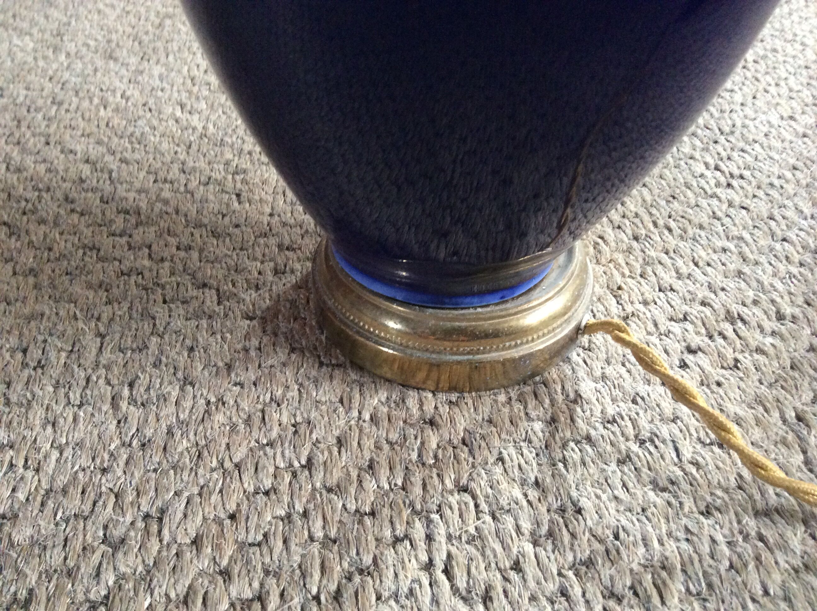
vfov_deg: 44.1
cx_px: 408
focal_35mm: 32
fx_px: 754
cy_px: 306
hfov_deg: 56.9
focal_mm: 3.3
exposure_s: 1/25
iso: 250
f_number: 2.4
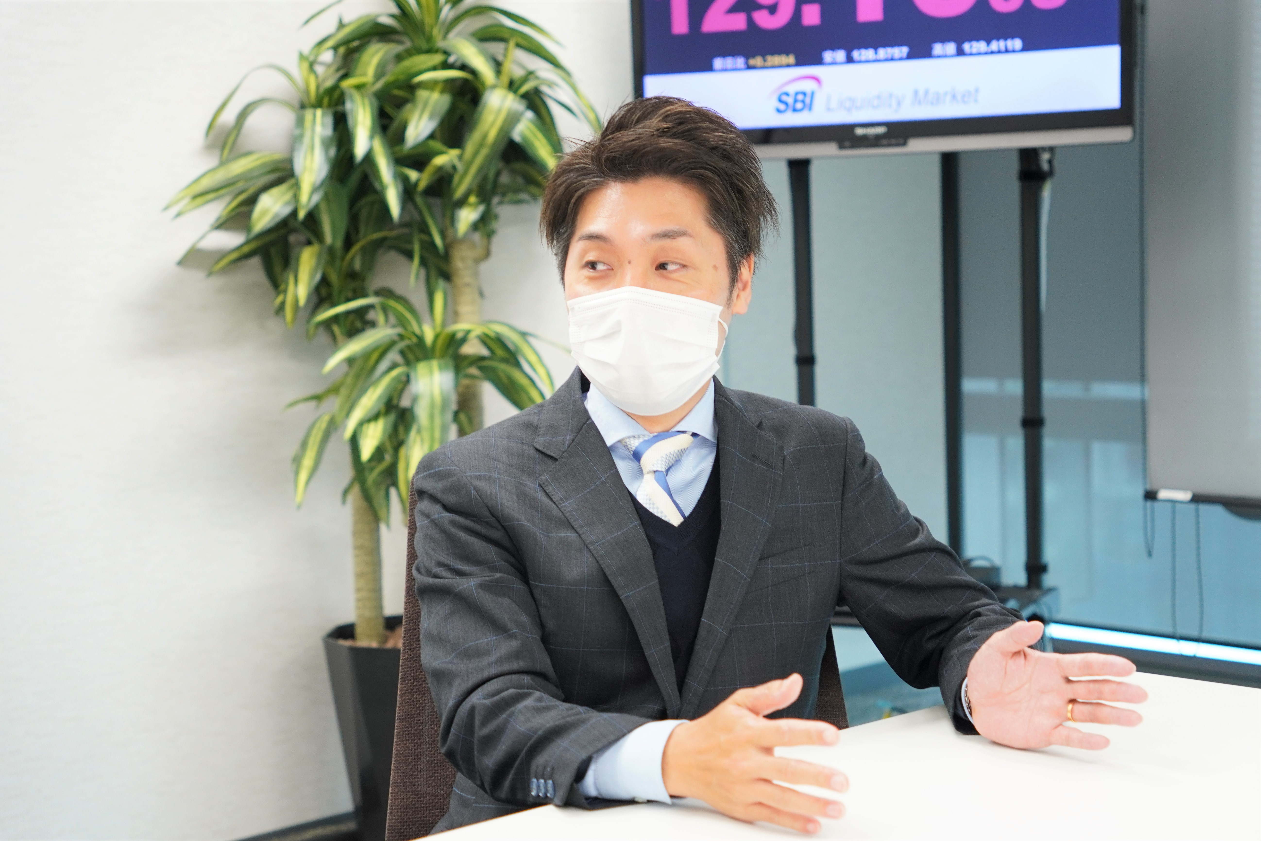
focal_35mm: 58
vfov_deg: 23.4
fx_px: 2028
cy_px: 420
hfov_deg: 34.5
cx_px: 630
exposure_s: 1/60
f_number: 2.8
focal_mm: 38.6
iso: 640
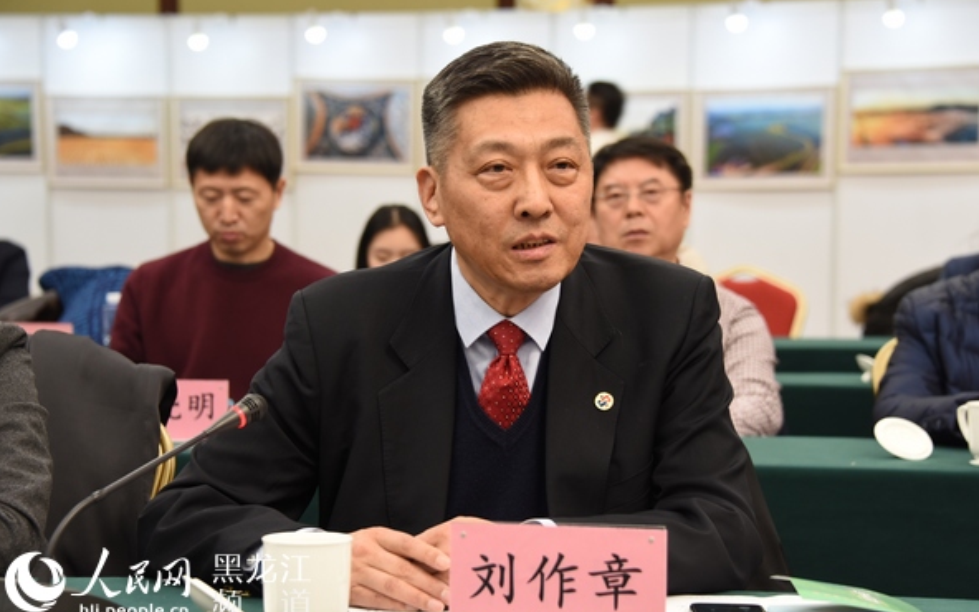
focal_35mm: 93
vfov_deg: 14.1
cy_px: 309
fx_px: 2481
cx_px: 485
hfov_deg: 22.3
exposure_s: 1/20
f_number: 5.6
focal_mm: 90
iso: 640
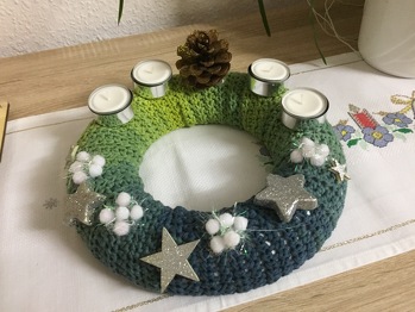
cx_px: 208
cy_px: 156
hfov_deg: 61.6
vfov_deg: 48.3
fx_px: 348
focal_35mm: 29
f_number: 2.2
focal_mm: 4.15
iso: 250
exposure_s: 1/17
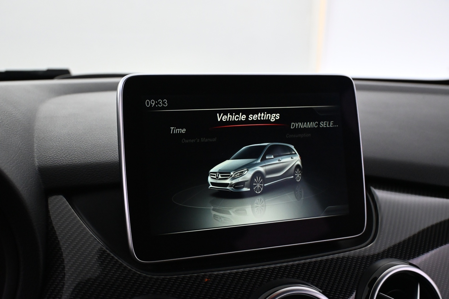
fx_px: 589
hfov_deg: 41.7
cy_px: 150
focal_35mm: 47
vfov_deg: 28.5
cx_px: 224
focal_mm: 31.5
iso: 3200
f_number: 5
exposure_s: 1/80
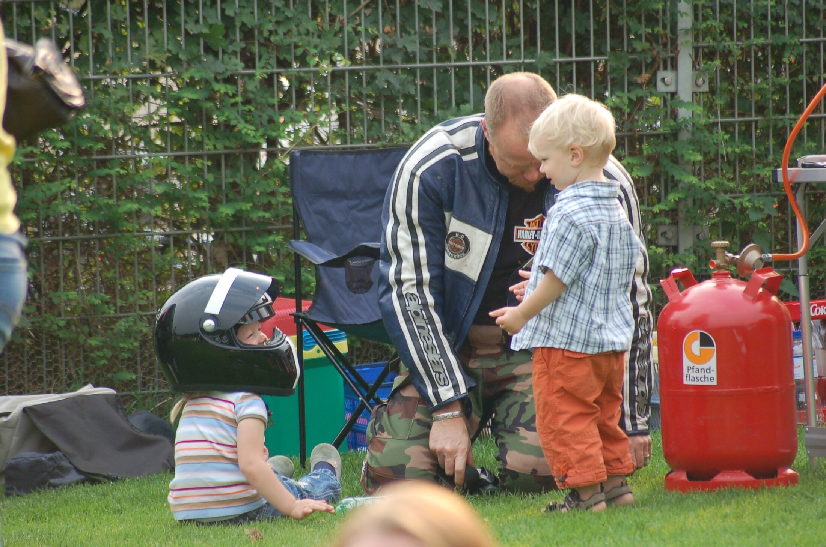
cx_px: 413
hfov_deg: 6.3
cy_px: 274
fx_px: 7557
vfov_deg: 4.1
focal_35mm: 330
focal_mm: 220
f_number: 5.3
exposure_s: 1/500
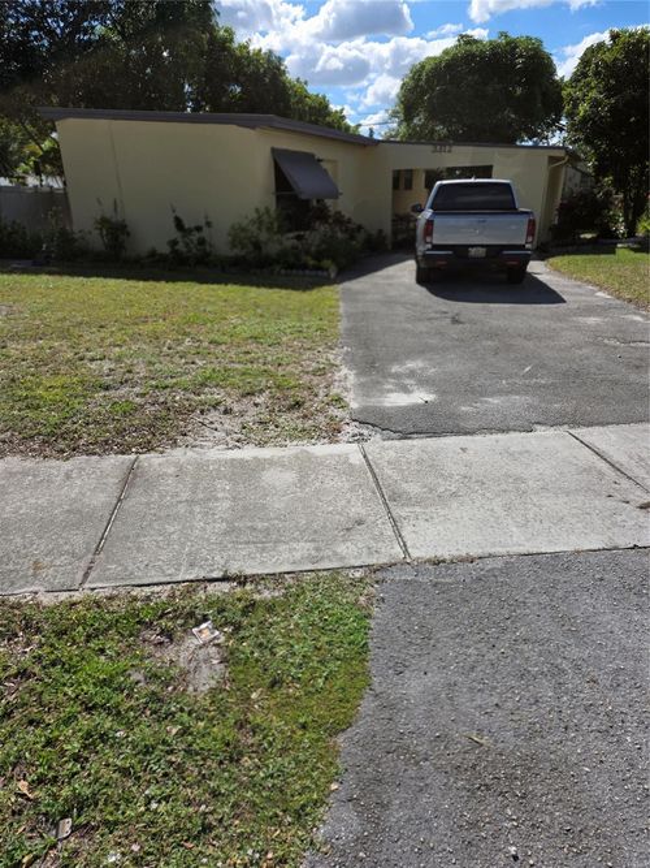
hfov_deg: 58.9
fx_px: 576
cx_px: 325
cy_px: 434
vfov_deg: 73.9
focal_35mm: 23
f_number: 1.7
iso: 80
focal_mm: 6.3
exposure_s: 1/6809
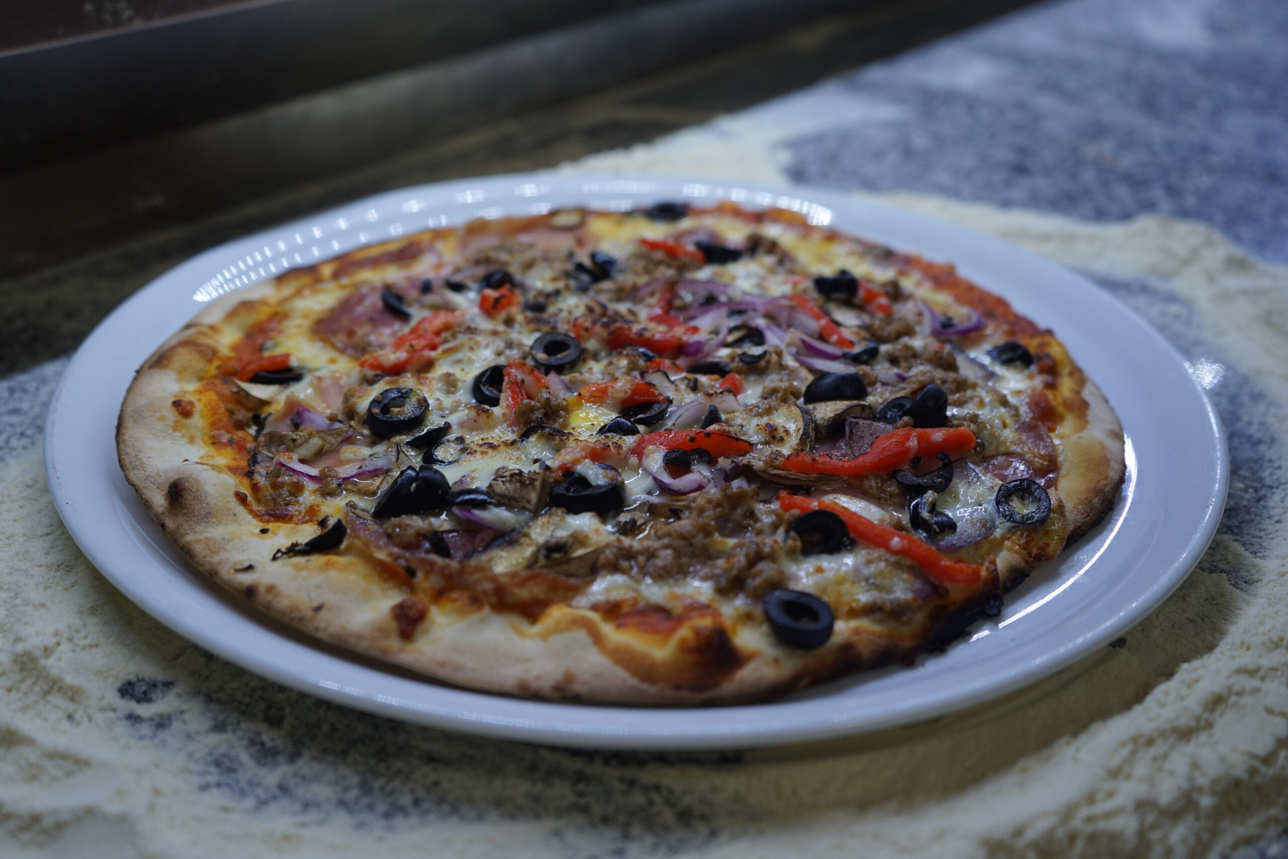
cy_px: 430
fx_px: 1324
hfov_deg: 51.9
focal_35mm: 37
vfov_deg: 35.9
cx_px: 644
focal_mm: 37
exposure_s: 1/60
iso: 320
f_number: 4
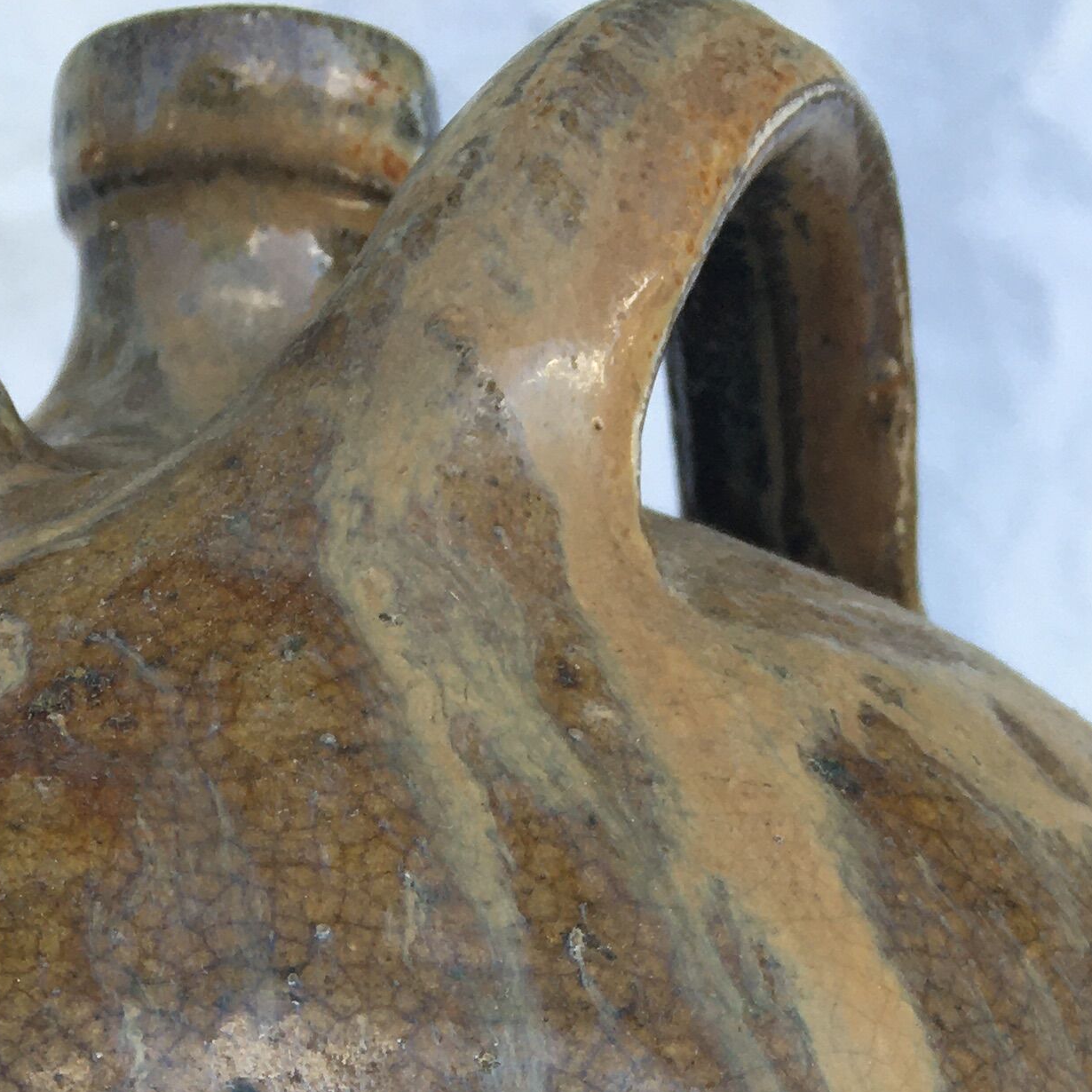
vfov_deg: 18.5
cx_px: 281
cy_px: 1602
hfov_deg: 20.5
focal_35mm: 84
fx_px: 2998
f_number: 2.2
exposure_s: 1/230
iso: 25
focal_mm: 4.15
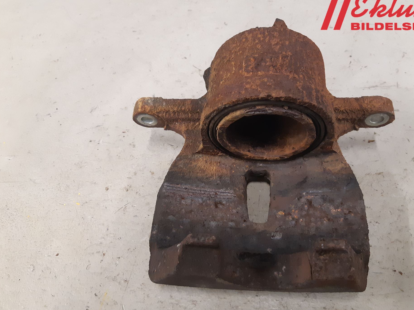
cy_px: 165
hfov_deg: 61.5
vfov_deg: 48.2
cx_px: 228
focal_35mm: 29
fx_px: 347
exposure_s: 1/50
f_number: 1.7
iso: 320
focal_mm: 3.93
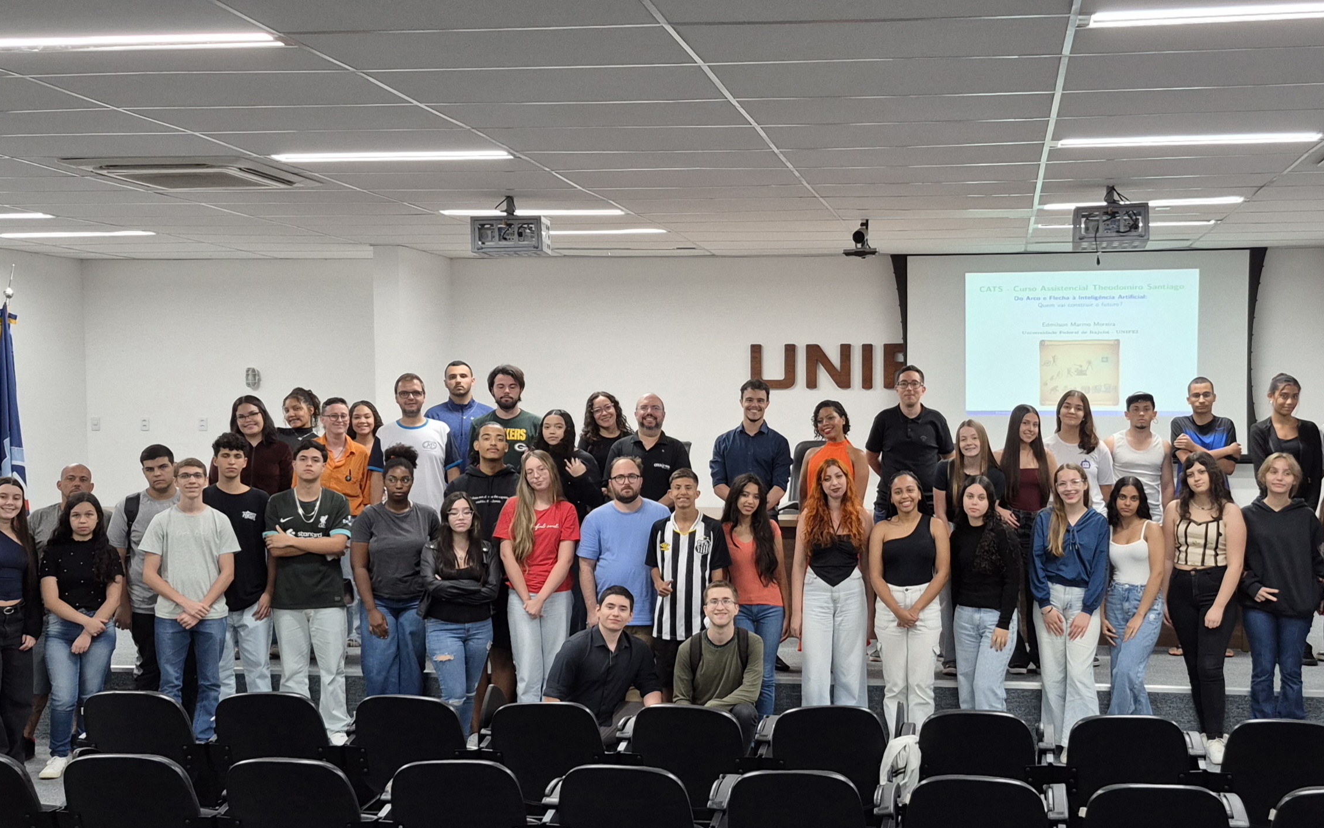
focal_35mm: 33
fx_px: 1191
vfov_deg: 38.1
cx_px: 799
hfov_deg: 57.6
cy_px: 523
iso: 320
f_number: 1.8
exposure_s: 1/120
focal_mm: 5.4
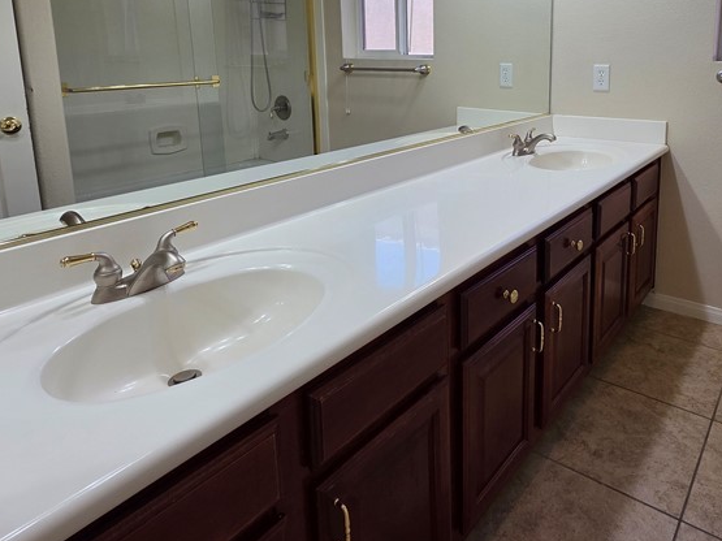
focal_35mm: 24
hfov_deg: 70.3
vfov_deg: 54.3
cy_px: 138
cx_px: 458
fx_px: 500
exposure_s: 1/120
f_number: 1.9
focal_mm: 2.2
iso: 100
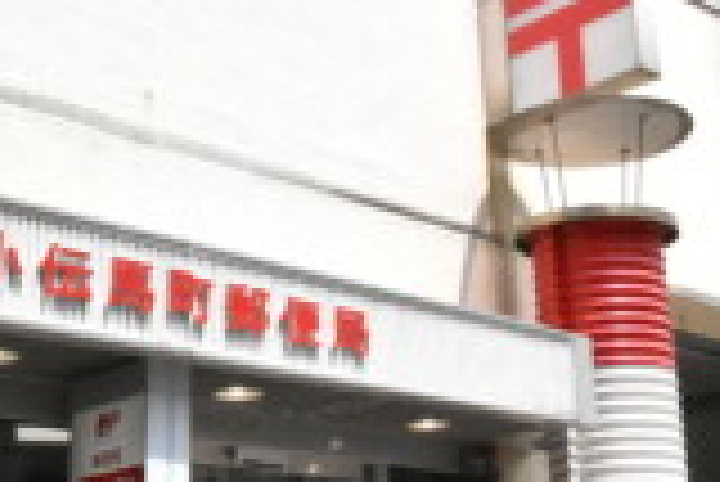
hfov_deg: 32.9
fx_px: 1201
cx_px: 207
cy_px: 268
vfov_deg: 22.7
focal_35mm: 60
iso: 6400
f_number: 18
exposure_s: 1/1250
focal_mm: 10
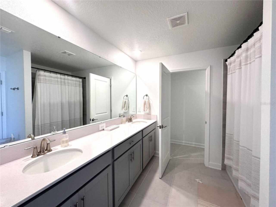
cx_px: 138
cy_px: 104
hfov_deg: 102.1
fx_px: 112
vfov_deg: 85.7
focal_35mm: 14
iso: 125
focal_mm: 2.22
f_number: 2.2
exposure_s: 1/120
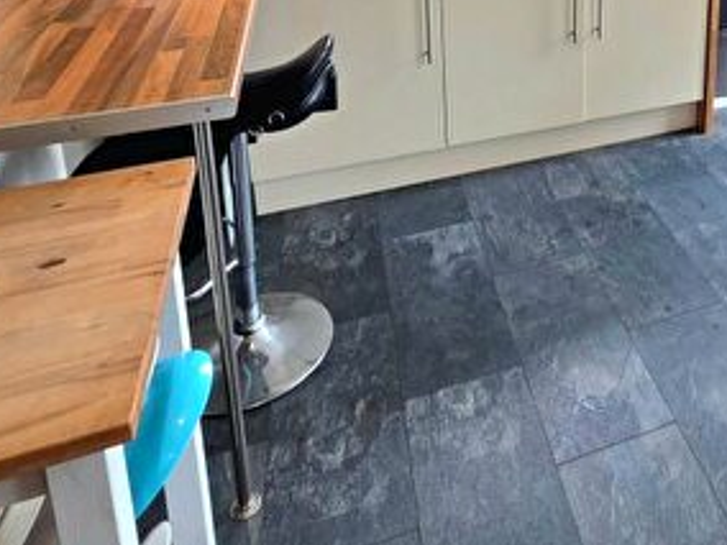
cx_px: 614
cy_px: -75
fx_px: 672
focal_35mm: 32
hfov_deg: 51.9
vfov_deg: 36.3
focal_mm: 2.2
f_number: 1.9
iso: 40
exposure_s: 1/114
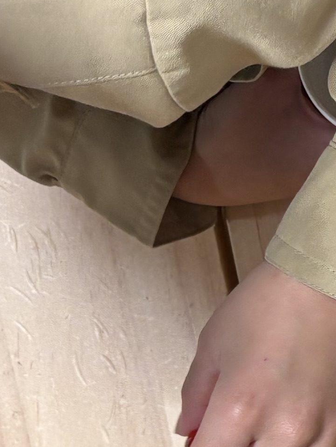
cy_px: 410
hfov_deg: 8.4
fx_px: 2005
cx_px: 926
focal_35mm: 155
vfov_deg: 12.6
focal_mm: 5.96
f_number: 1.6
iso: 80
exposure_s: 1/60
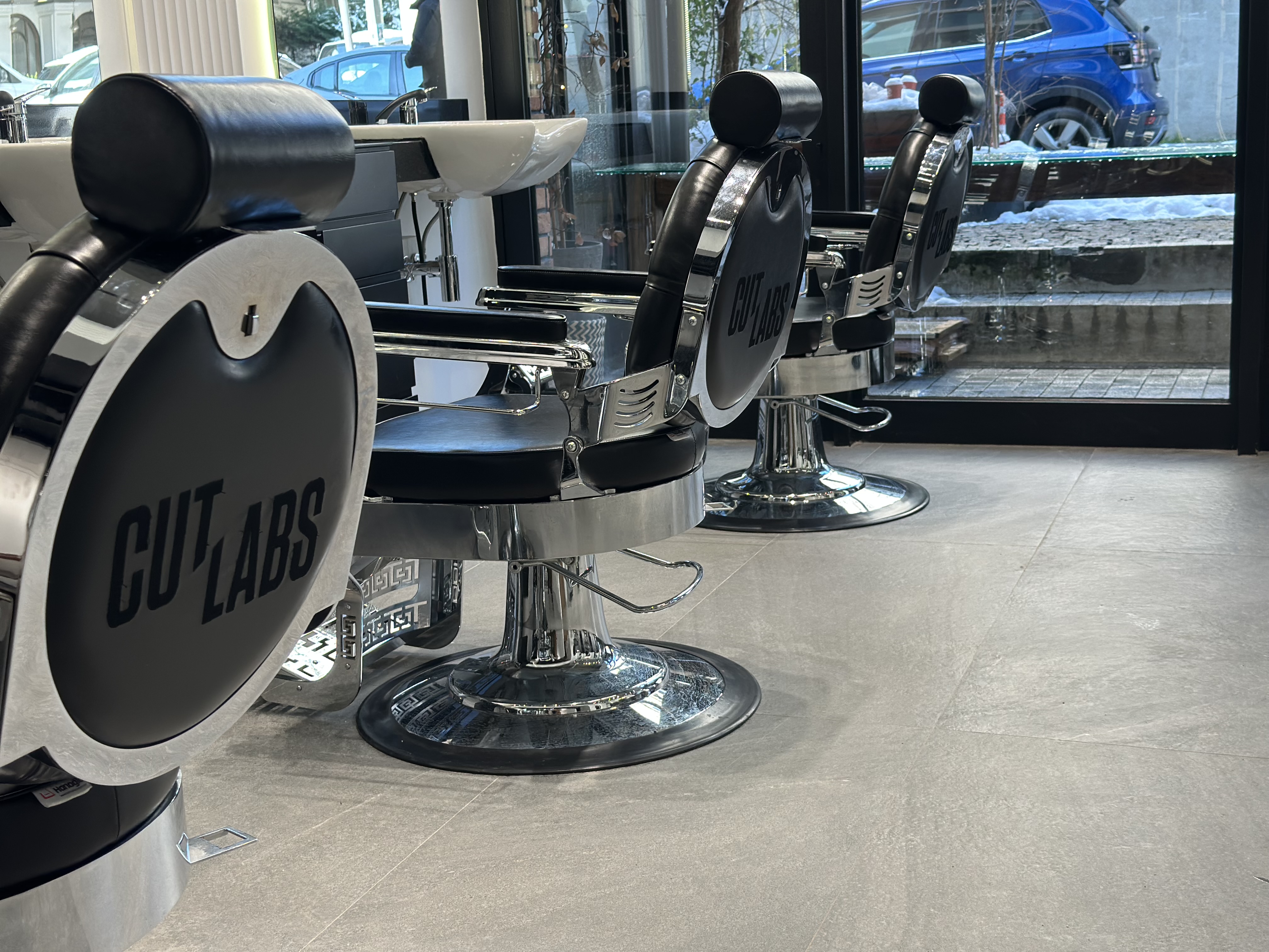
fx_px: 1760
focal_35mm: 48
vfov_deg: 30.3
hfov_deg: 39.7
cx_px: 634
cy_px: 476
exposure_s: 1/214
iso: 80
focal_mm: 6.86
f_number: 1.78
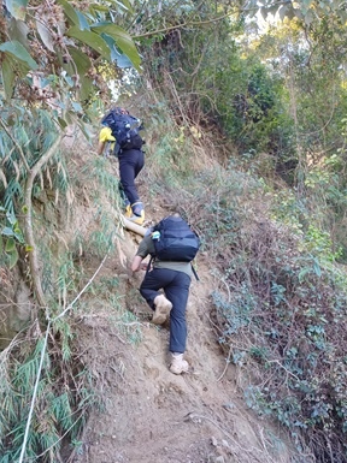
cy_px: 307
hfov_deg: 36.5
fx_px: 522
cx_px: 124
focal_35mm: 39
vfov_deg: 47.2
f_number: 1.8
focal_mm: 4.6
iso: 160
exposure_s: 1/60
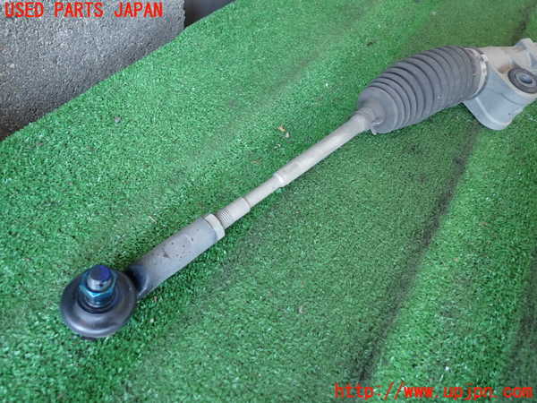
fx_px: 388
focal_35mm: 25
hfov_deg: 69.4
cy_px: 202
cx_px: 268
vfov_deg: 54.9
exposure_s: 1/60
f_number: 2
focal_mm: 4.5
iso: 200
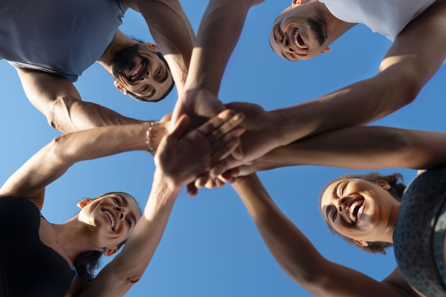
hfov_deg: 54.4
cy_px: 148
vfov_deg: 37.9
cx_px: 223
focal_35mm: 35
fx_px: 434
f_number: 2.8
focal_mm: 35
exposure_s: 1/1250
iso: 100
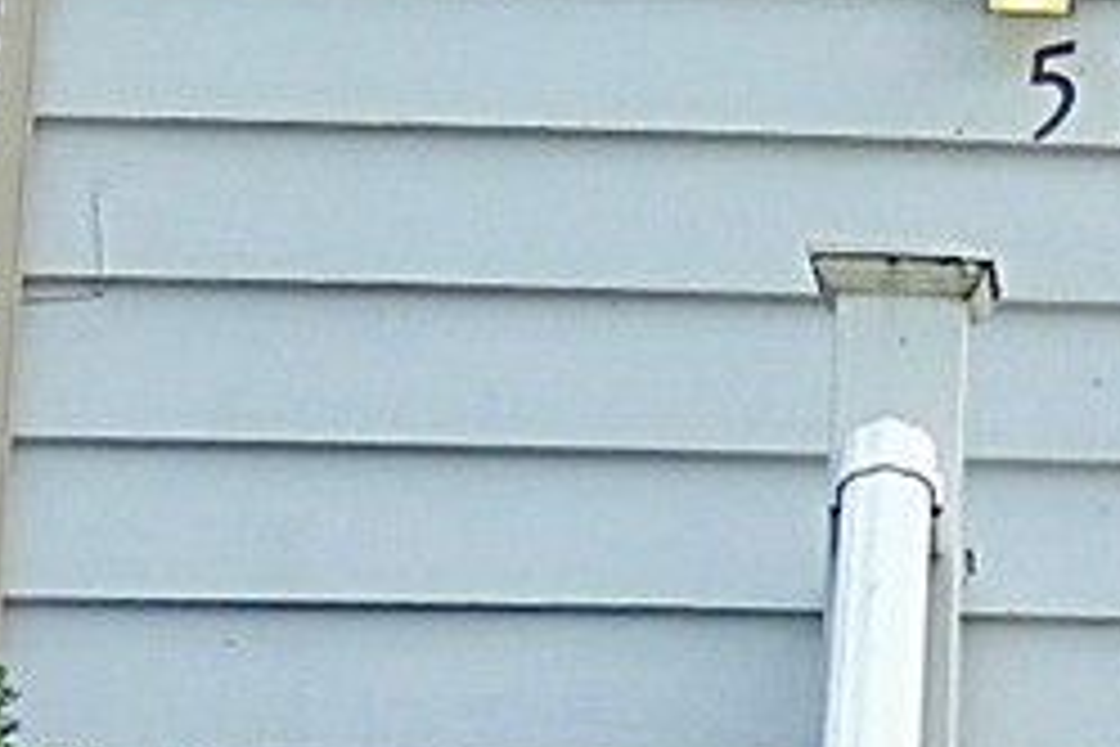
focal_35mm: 154
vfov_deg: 8.7
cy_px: 1166
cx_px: 1943
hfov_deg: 12.3
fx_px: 4791
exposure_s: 1/250
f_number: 3.6
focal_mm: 6.4
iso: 80
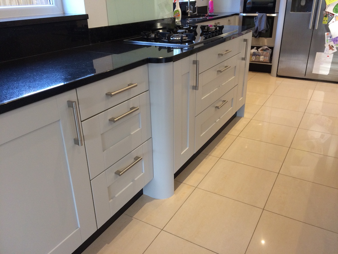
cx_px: 169
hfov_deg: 61.7
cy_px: 127
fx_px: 283
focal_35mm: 29
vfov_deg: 48.2
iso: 125
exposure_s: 1/33
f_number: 2.2
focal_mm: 4.15
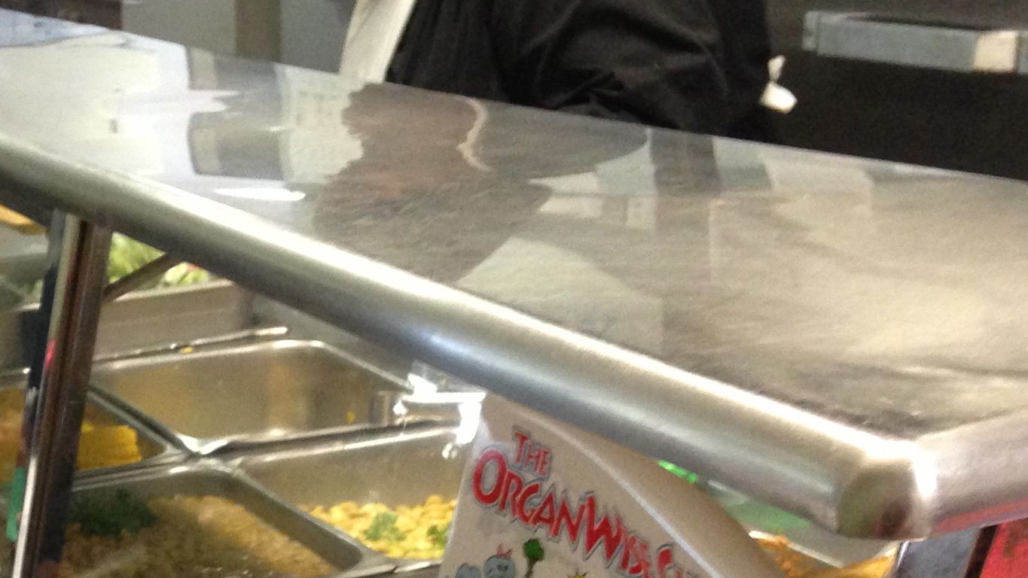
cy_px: 654
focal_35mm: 86
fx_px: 2344
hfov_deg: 23.3
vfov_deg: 13.7
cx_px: -84
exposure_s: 1/20
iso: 250
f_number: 2.4
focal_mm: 4.13
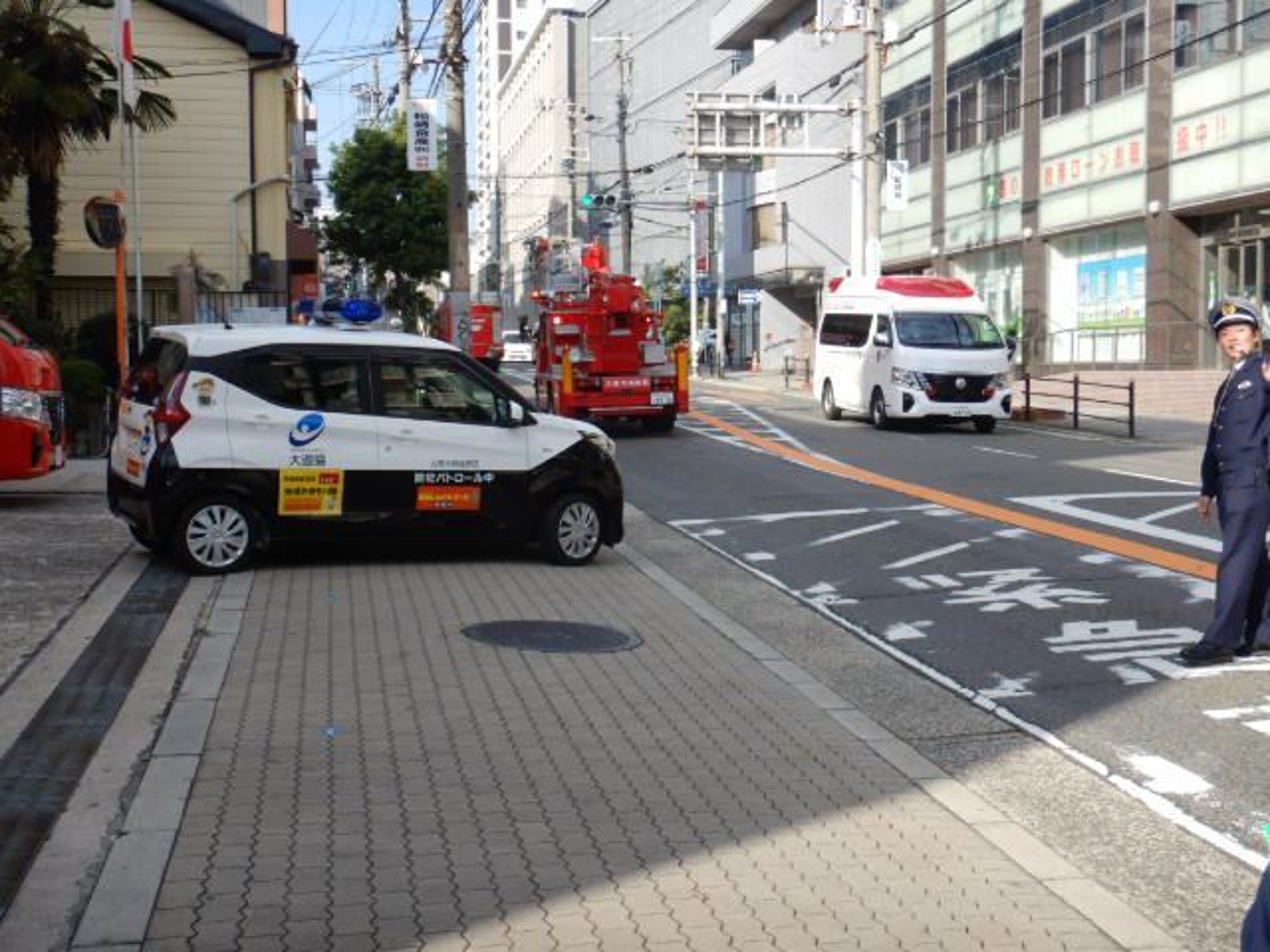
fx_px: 1761
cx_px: 635
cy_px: 476
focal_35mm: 48
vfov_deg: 30.3
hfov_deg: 39.7
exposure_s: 1/500
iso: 125
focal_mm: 8.5
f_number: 4.3
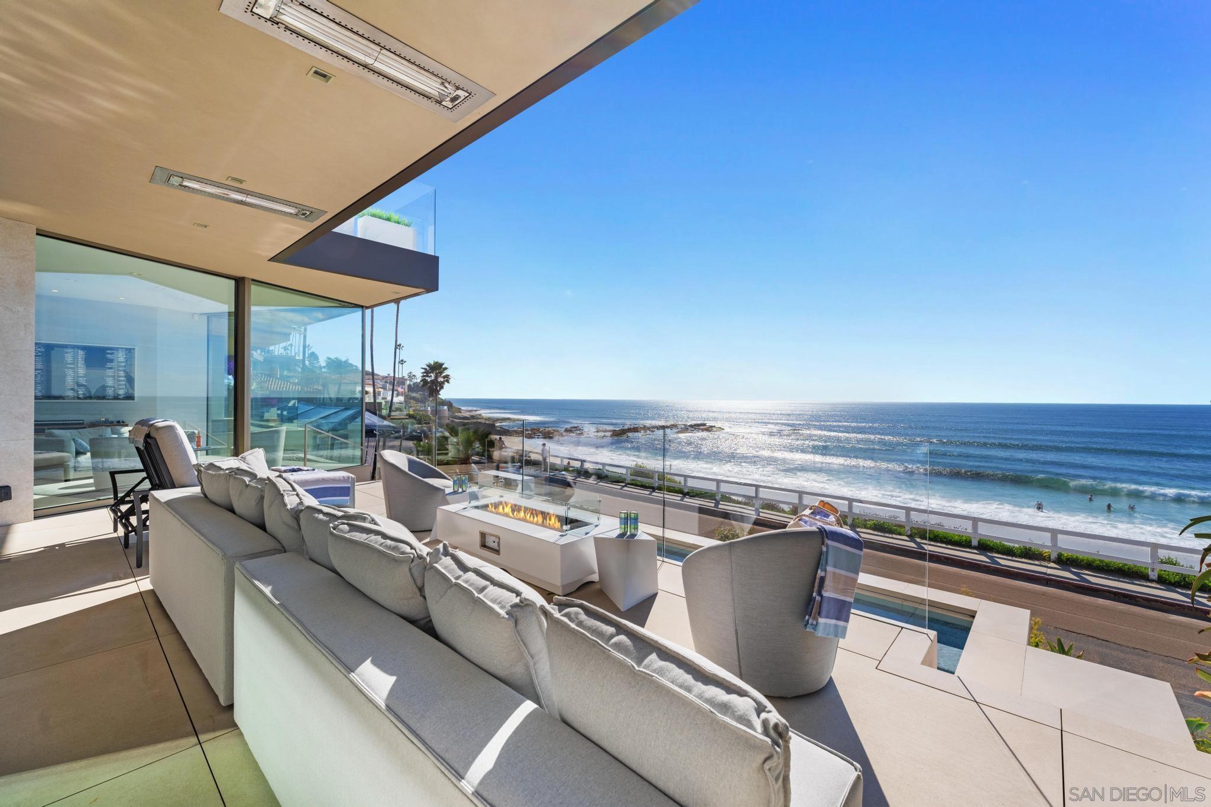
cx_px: 606
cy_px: 404
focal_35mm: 14
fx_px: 471
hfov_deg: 104.3
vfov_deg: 81.2
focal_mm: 14
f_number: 8
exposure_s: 1/800
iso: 400
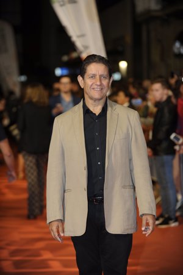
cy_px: 138
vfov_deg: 18.6
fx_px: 840
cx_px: 92
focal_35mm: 110
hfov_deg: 12.4
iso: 400
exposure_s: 1/160
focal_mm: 110
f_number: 2.8
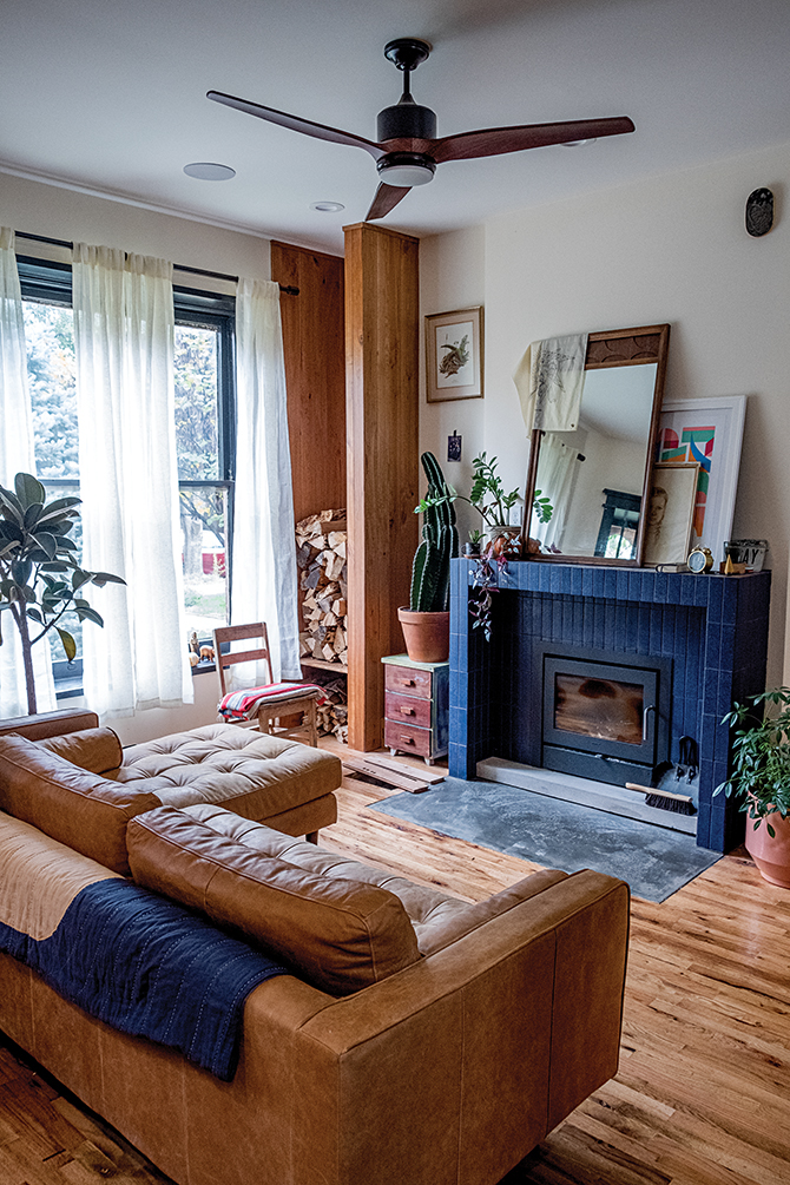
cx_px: 395
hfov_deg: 47.9
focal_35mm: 27
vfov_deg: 67.4
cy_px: 592
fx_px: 889
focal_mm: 18
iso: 1600
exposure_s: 1/60
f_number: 4.5
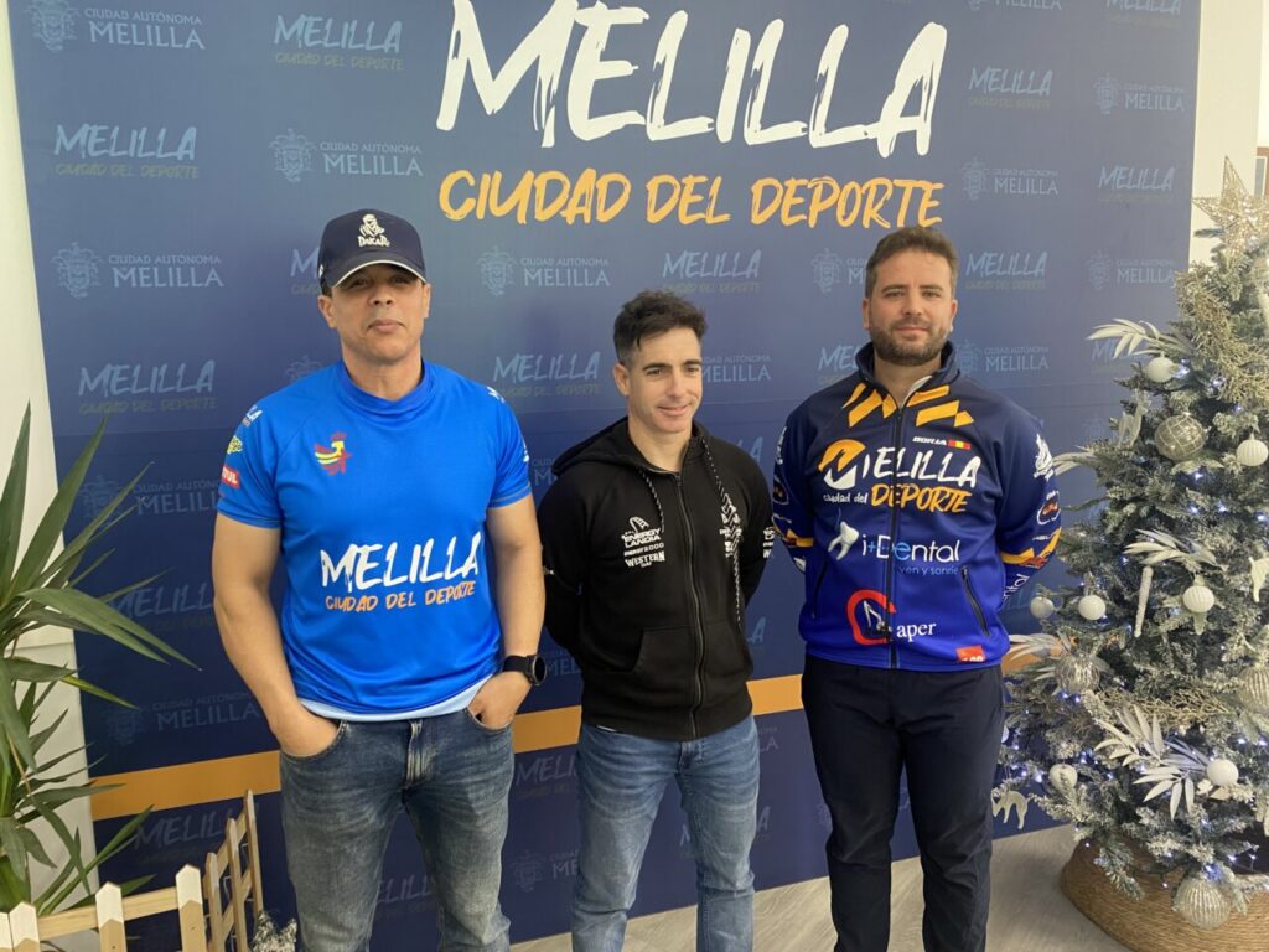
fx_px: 953
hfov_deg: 67.3
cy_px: 476
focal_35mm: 26
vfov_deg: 53.1
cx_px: 634
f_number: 1.8
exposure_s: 1/50
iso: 160
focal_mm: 4.25
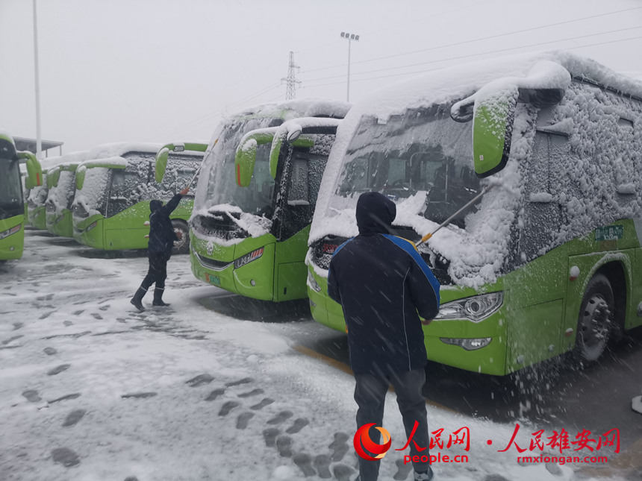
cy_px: 240
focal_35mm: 27
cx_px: 321
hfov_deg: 65.3
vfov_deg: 51.4
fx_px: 501
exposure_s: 1/100
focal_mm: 5.58
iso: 160
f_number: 1.8
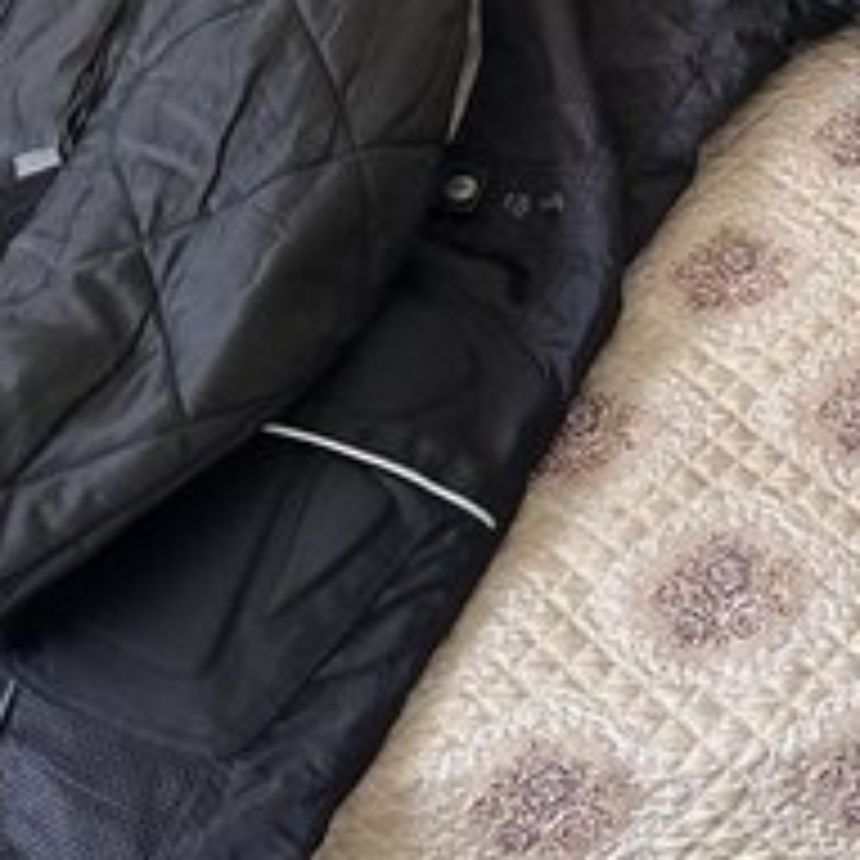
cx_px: 919
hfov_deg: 23.0
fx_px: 1996
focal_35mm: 71
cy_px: -185
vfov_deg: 22.3
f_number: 1.78
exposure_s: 1/60
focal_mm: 6.86
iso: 400
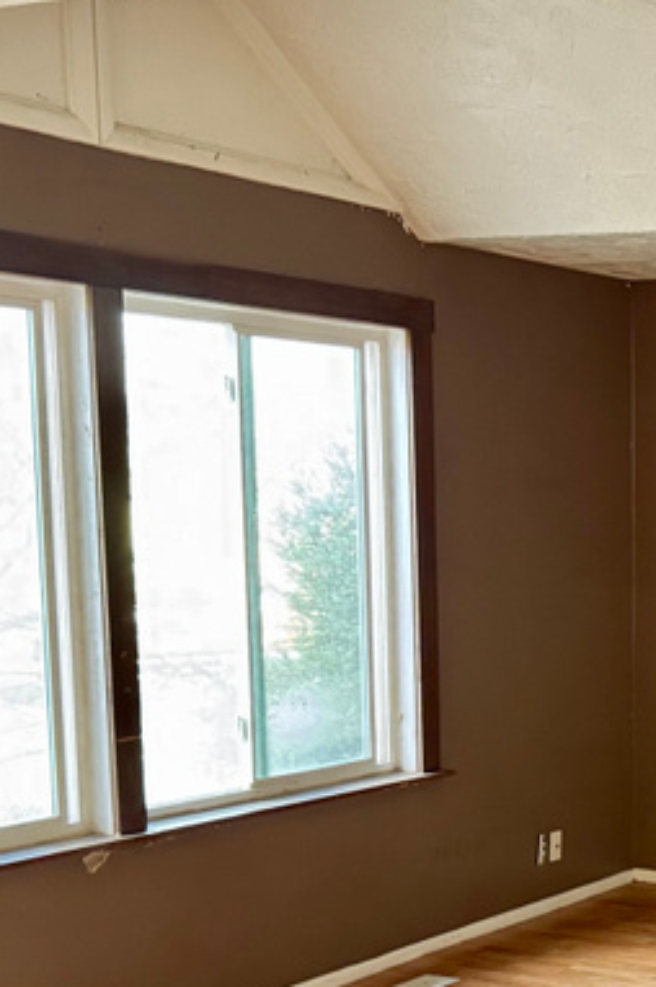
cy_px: 773
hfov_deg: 18.6
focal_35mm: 67
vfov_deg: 29.5
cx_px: 894
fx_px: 1835
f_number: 1.78
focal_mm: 6.76
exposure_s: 1/60
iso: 400
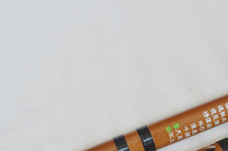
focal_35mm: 62
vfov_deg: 21.2
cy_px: 147
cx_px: 131
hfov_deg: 32.4
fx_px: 392
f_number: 5
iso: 400
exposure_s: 1/100
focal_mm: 20
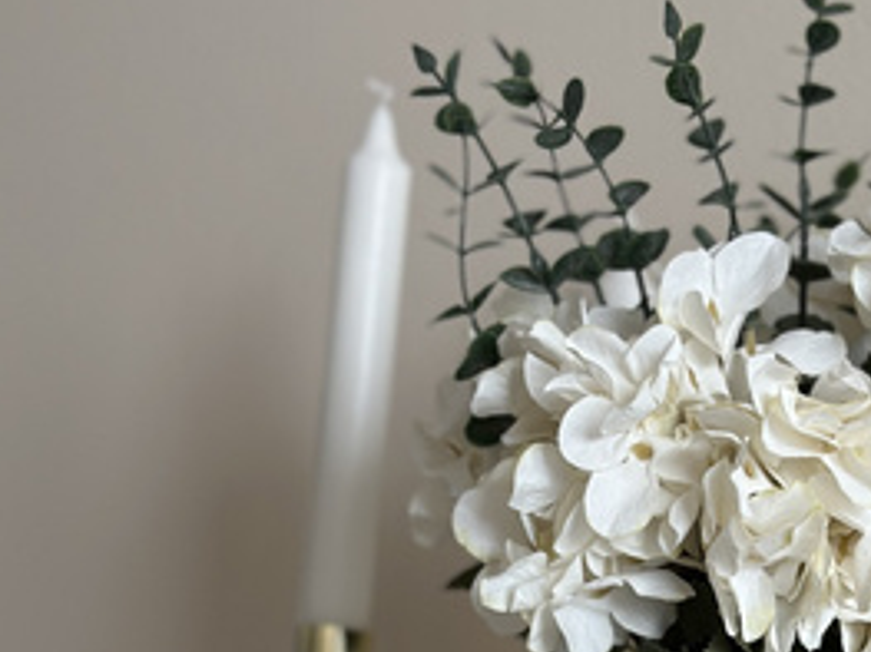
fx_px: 2943
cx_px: 742
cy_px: 933
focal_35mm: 117
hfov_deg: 16.7
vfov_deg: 12.1
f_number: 1.78
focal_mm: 6.86
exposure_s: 1/62
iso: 125
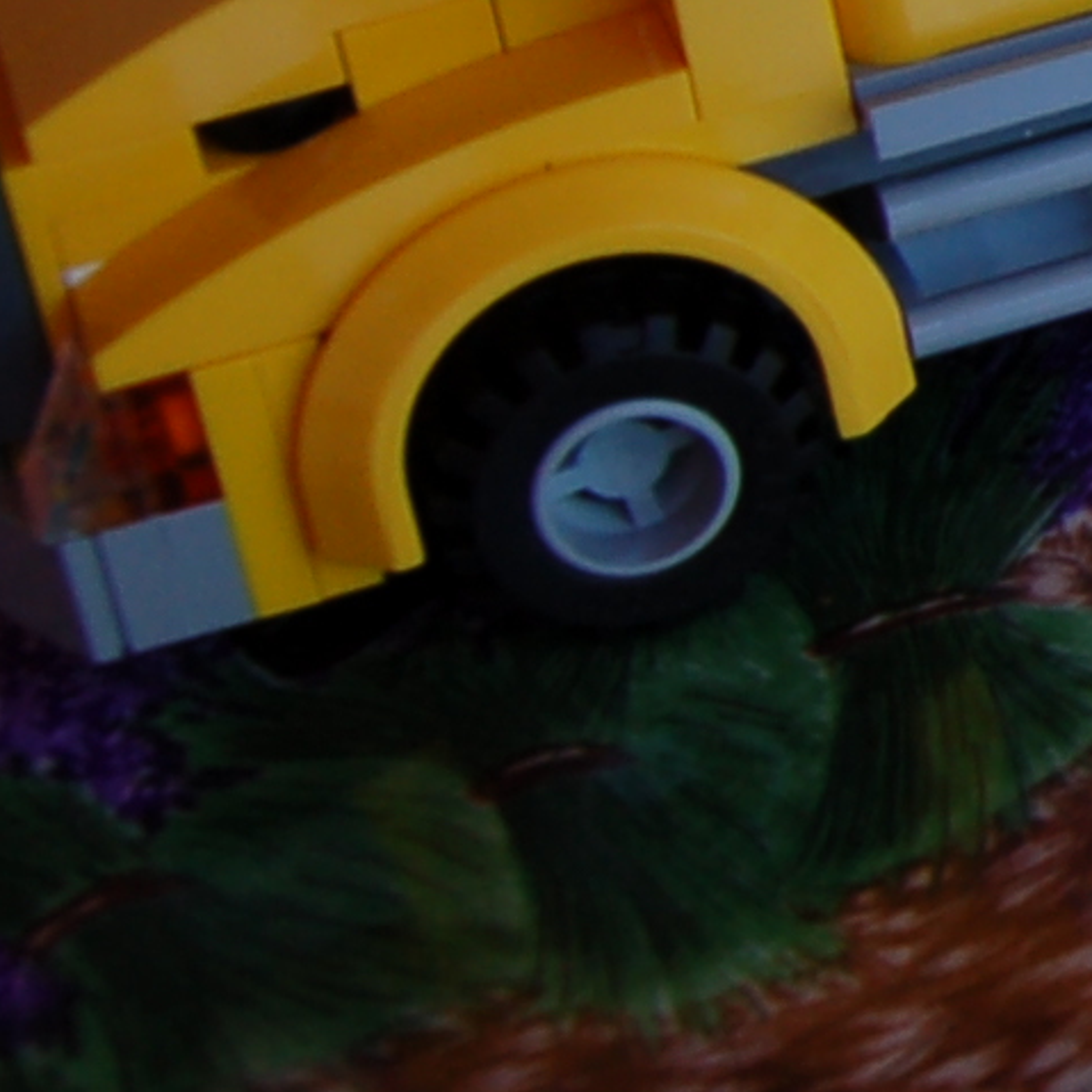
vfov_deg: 11.9
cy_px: -178
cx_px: 2907
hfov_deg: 10.0
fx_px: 5139
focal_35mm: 144
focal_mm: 18
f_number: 8
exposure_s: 1/80
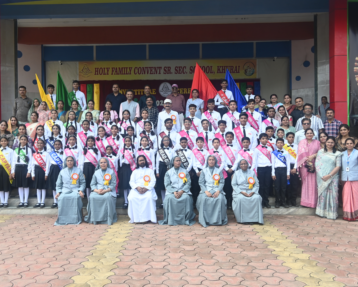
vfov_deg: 42.4
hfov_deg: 51.6
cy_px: 144
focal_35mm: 35
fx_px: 369
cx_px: 160
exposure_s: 1/250
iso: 200
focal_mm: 20.5
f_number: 5.6
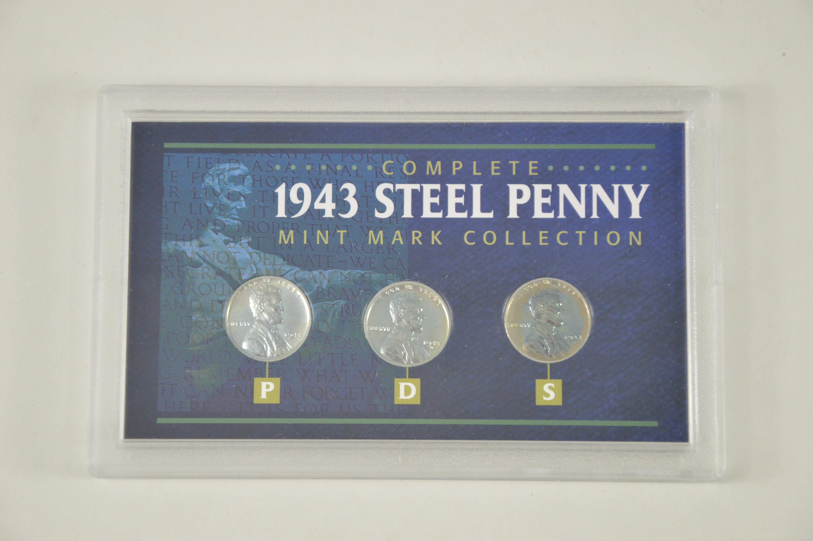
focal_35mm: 120
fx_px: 2708
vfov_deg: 11.4
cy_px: 270
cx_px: 406
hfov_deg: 17.1
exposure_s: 1/160
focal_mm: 80
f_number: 6.3
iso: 800
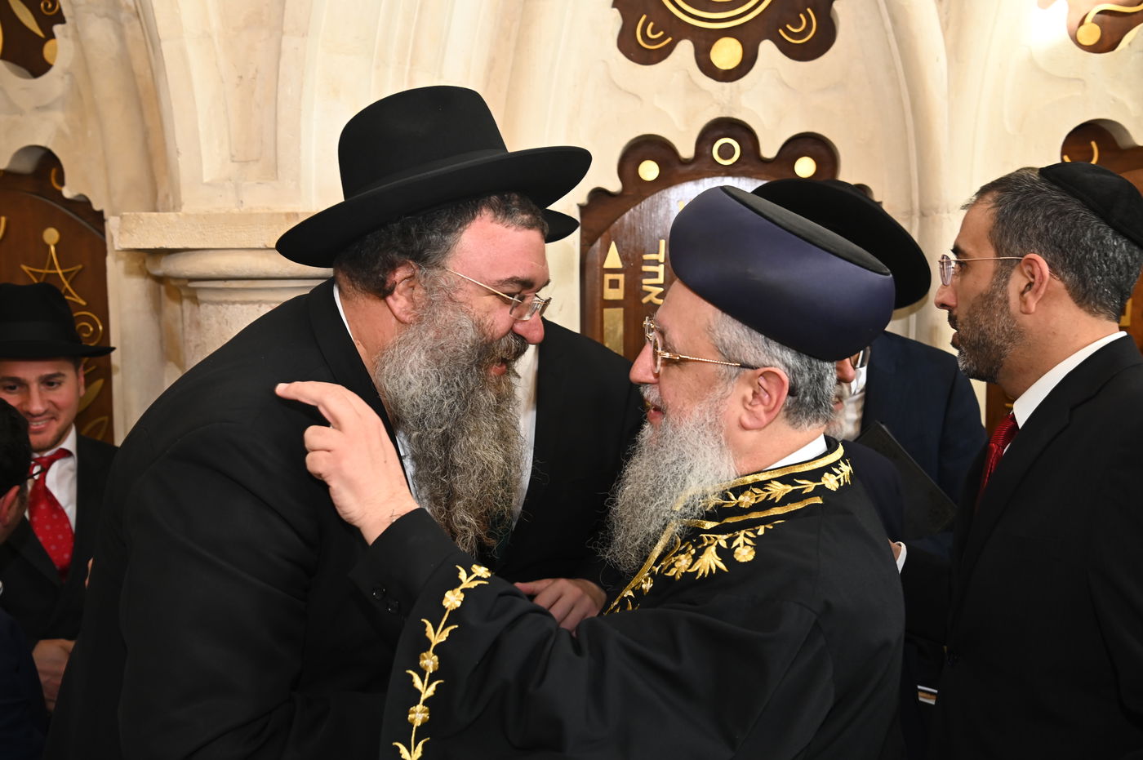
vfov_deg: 35.0
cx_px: 572
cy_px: 380
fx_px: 1205
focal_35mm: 38
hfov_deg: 50.7
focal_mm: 38
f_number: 5
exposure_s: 1/125
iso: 800
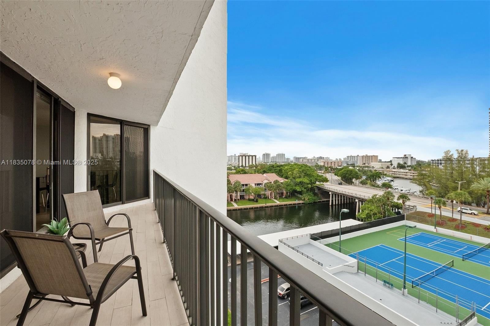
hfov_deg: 100.4
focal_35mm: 15
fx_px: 204
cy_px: 163
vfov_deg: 77.3
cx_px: 245
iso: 200
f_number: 8
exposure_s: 1/400
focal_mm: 10
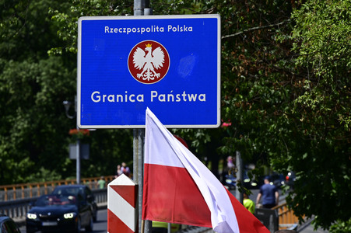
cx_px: 176
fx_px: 1949
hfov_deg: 10.3
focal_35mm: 200
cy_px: 116
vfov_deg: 6.9
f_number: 9
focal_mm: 200
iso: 100
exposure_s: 1/250
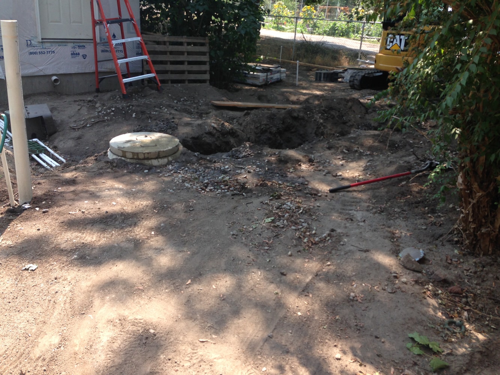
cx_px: 250
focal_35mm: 33
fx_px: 477
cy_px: 188
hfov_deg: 55.3
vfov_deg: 43.0
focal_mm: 4.12
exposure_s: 1/306
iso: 50
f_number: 2.4
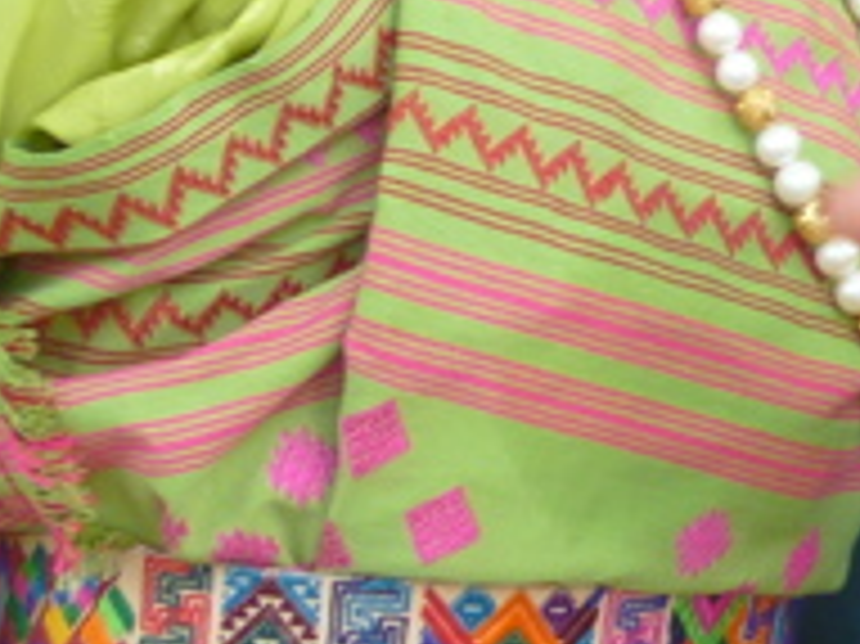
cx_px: 1801
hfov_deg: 9.7
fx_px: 4668
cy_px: 167
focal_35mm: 188
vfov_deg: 7.9
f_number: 3.5
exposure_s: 1/60
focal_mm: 6.3
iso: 80
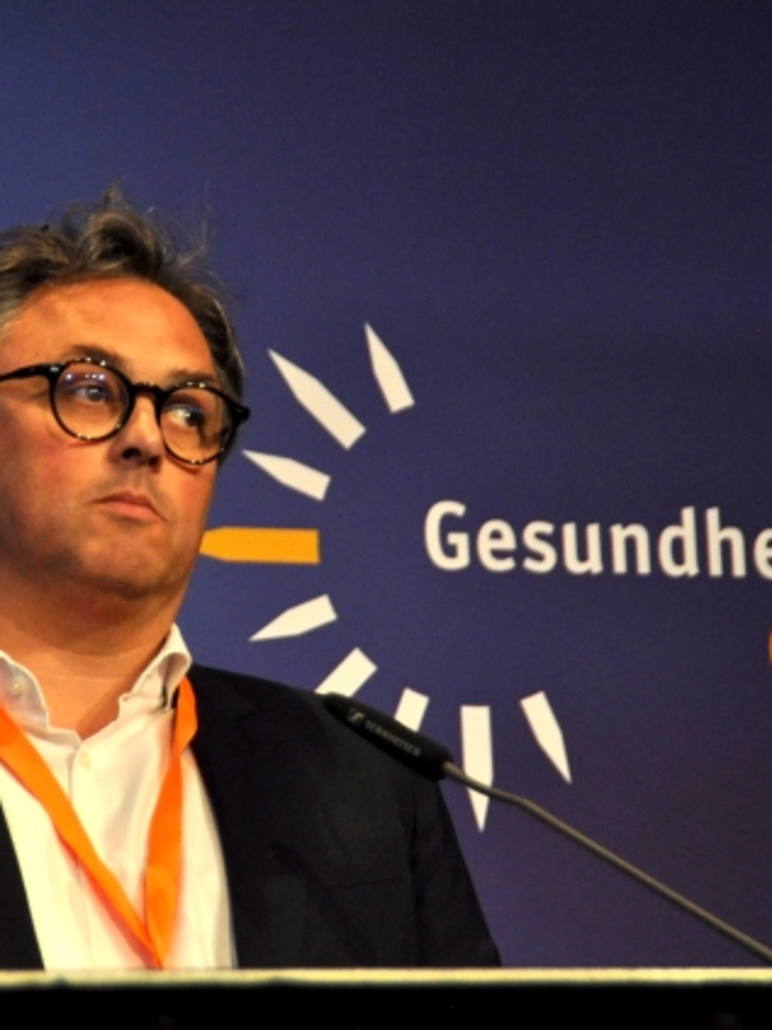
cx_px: 214
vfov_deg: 9.1
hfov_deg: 6.8
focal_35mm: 218
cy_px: 515
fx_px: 6486
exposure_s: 1/125
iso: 1400
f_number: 5.6
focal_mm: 100
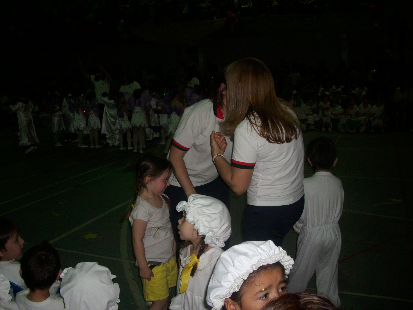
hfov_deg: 58.4
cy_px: 155
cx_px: 206
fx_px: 370
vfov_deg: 45.4
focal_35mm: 31
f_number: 2.8
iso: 50
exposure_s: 1/30
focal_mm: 6.2
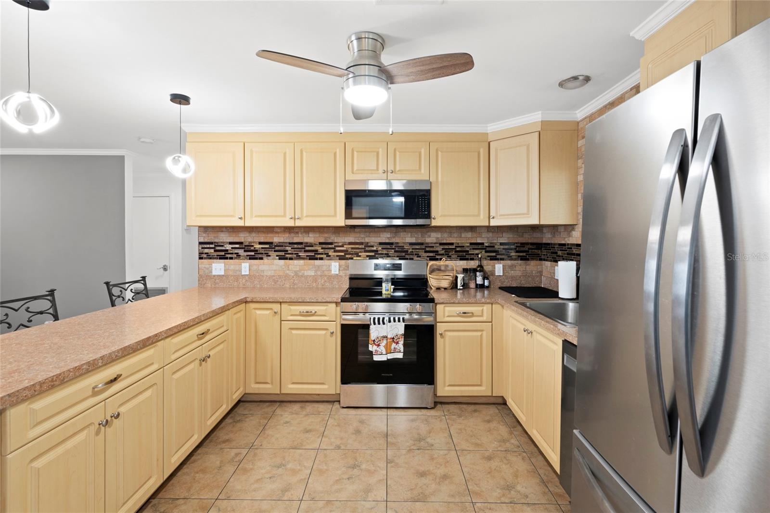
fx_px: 342
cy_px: 256
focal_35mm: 16
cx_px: 385
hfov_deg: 96.7
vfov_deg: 73.7
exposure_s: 1/2
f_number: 9
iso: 640
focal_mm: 16
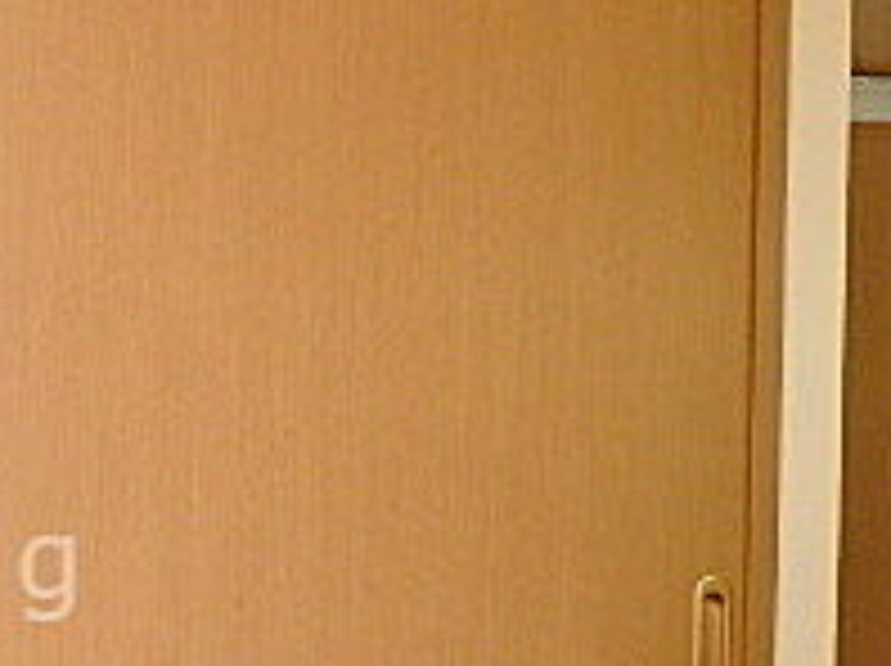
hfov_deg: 25.4
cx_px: -207
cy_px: 567
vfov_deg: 21.2
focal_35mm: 68
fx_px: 1748
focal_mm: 3.7
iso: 200
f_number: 3.5
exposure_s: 1/40
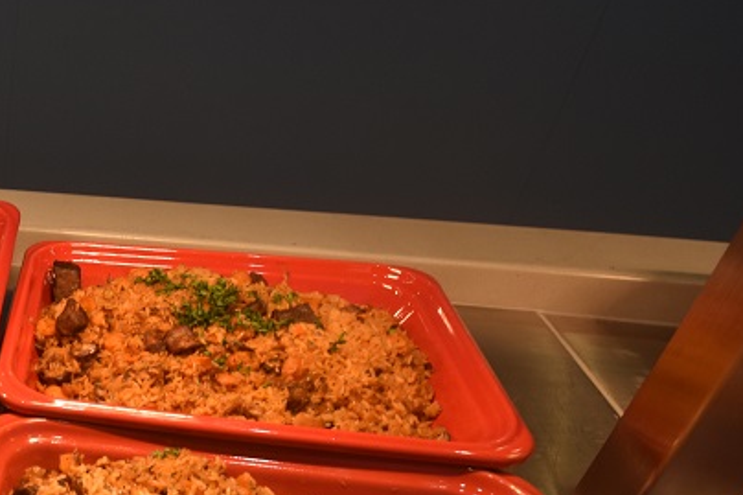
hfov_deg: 39.8
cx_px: -101
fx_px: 784
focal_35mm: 38
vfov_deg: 32.4
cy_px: 486
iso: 400
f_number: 5
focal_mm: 10
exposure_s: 1/100
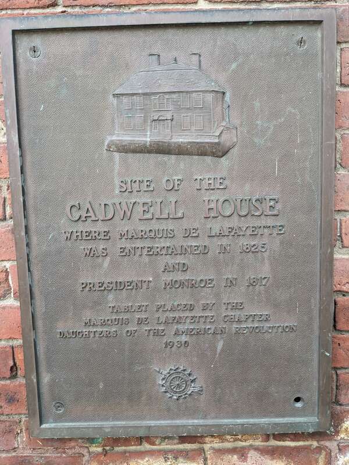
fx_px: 363
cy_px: 232
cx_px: 174
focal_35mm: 27
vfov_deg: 65.3
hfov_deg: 51.4
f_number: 1.73
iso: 46
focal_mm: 4.38
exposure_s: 1/192
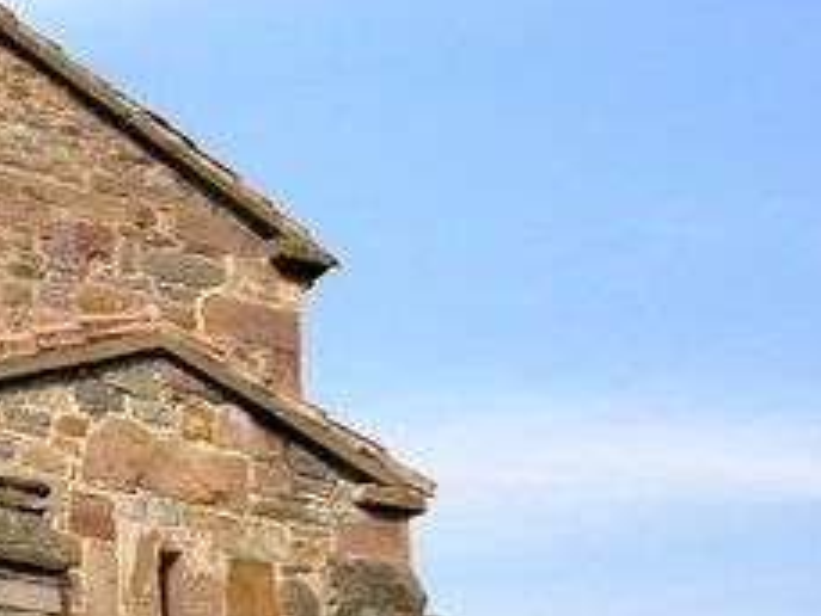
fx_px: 2515
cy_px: 620
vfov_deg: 13.8
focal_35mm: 106
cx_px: -308
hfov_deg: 17.2
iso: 79
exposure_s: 1/430
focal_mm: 7.8
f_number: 4.8
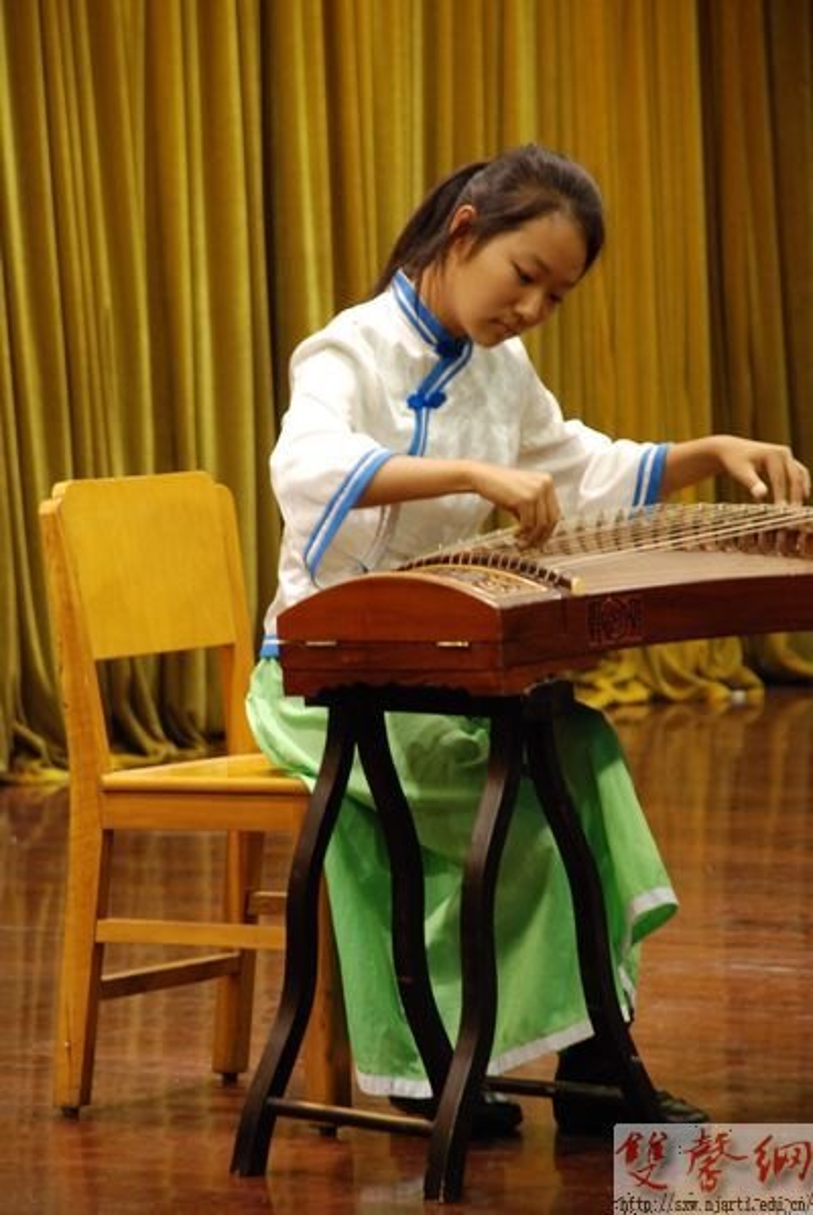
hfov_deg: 7.3
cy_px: 608
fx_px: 6336
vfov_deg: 11.0
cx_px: 406
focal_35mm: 188
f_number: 5.6
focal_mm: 125
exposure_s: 1/20
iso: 800
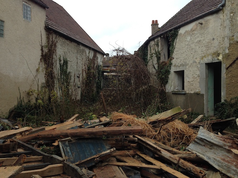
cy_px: 89
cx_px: 119
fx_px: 227
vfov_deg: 42.9
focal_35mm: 33
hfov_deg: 55.4
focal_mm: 4.12
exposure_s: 1/204
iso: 50
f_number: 2.4
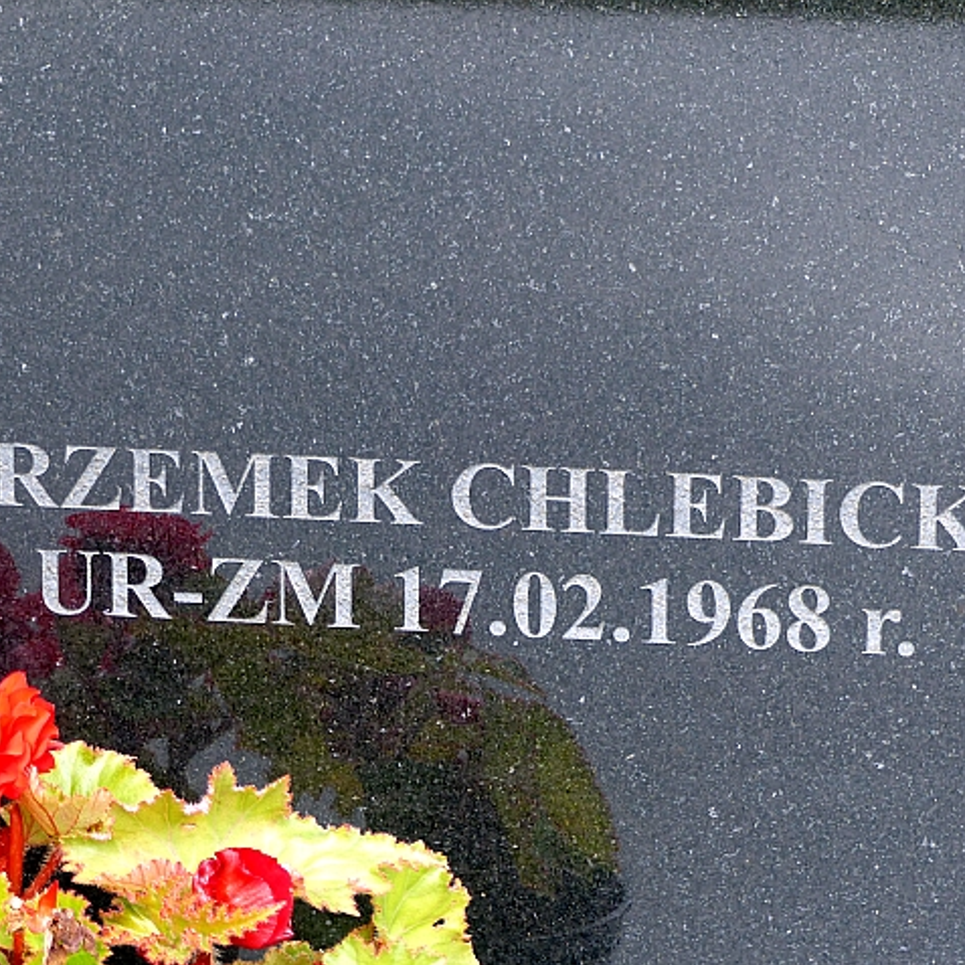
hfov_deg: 6.6
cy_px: 484
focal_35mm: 267
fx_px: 8421
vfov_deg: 6.6
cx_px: 488
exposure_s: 1/100
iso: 100
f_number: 2.8
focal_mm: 40.4
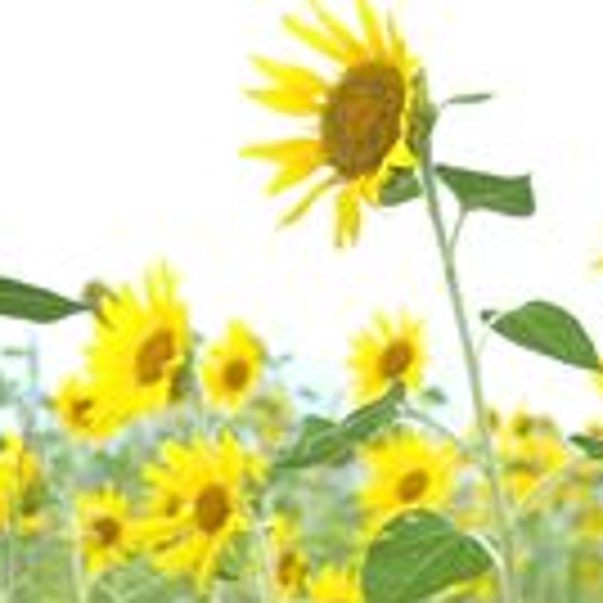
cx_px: 45
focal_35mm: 195
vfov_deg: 8.7
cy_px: 932
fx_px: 3843
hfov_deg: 8.9
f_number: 5.6
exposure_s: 1/125
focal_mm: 32
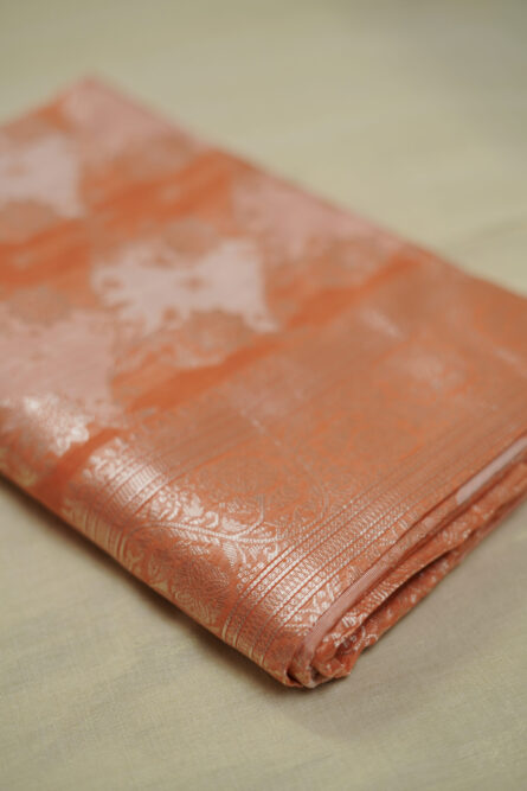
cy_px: 396
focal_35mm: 50
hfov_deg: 27.0
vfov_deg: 39.6
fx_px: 1097
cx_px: 264
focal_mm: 50
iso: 400
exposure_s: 1/200
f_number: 2.5
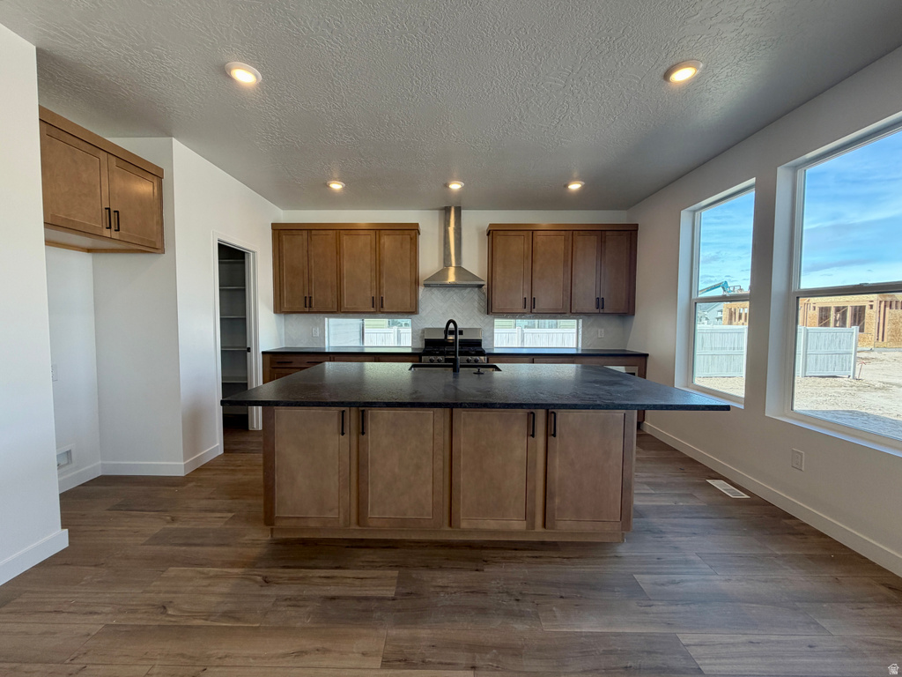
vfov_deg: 85.7
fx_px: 365
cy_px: 338
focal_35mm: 14
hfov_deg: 102.1
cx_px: 451
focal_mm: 2.22
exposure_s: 1/120
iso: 80
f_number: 2.2
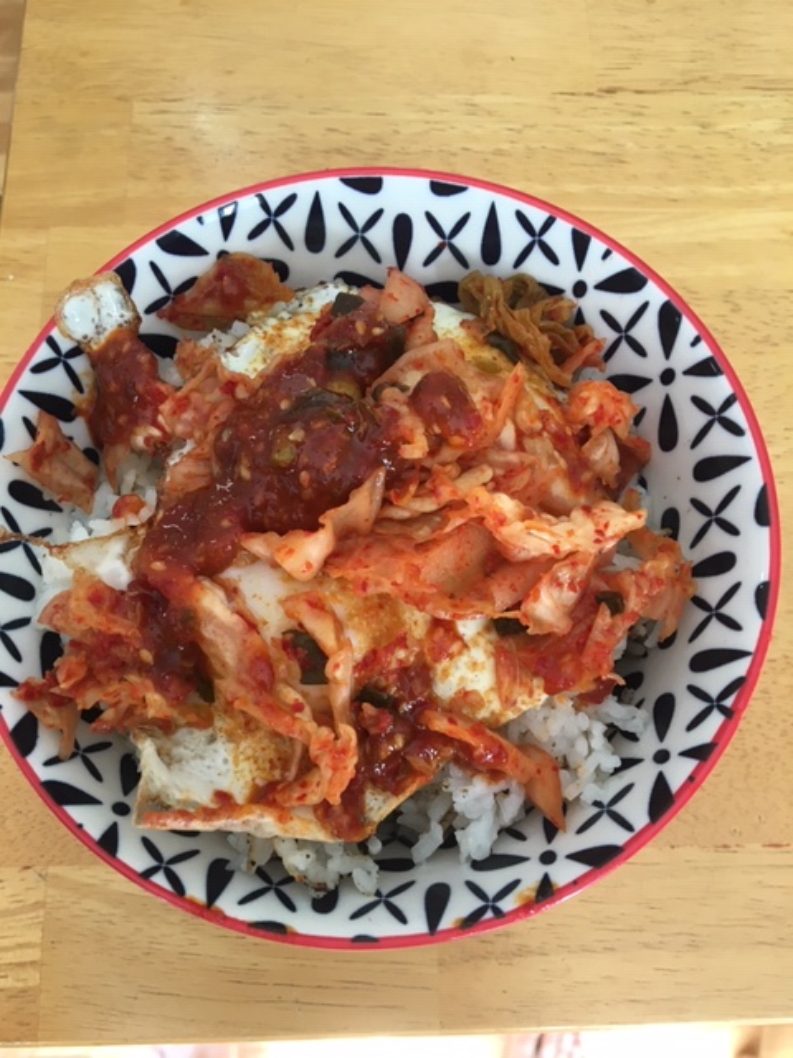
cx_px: 396
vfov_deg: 61.7
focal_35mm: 29
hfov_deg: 48.2
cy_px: 529
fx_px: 886
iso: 64
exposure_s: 1/30
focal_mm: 4.15
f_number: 2.2
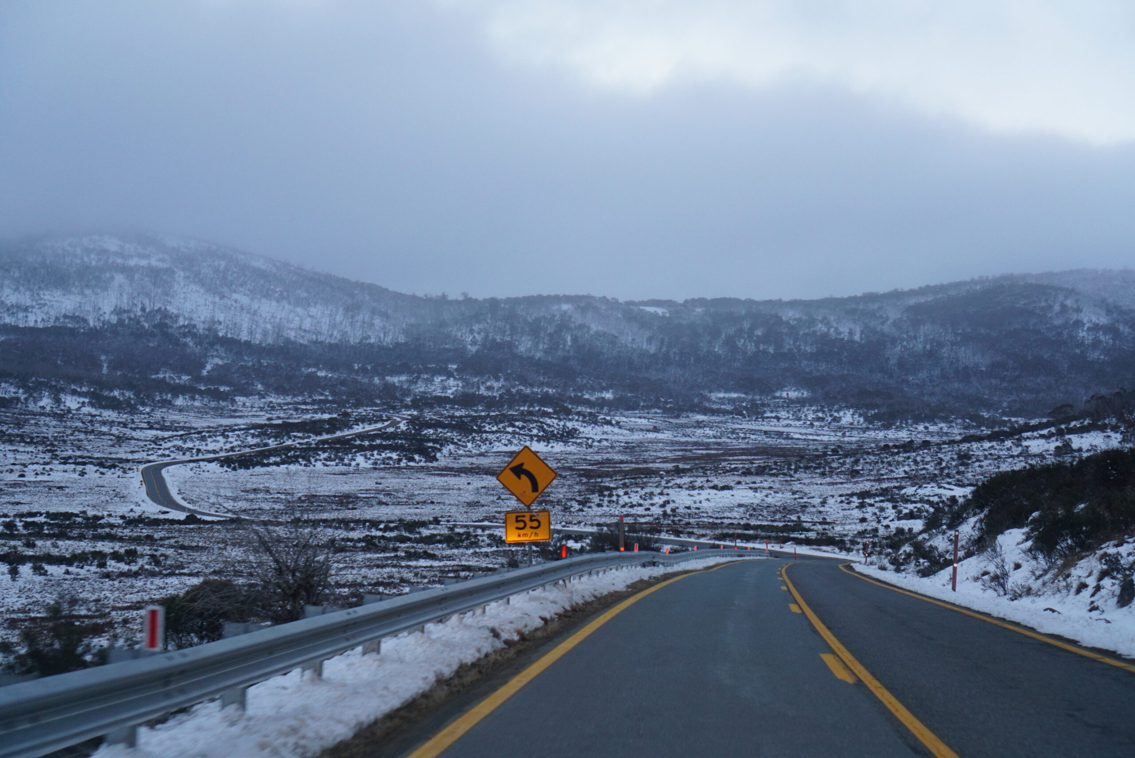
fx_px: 1656
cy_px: 379
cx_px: 568
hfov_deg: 37.8
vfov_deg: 25.8
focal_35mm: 52
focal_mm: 35
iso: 800
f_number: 4
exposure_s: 1/160
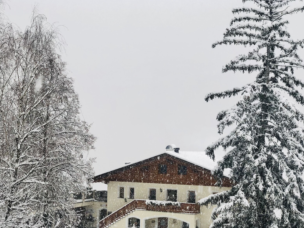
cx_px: 137
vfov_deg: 22.9
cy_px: 132
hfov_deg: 30.2
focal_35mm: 64
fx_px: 562
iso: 20
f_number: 2.4
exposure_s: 1/120
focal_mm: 6
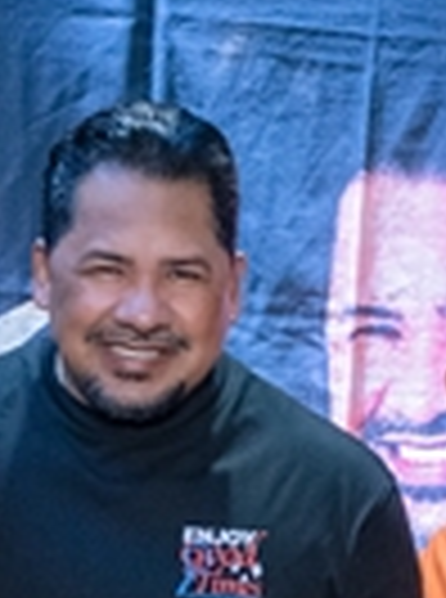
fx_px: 2227
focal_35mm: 129
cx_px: 205
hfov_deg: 11.4
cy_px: 850
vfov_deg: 14.5
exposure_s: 1/200
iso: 2500
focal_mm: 24
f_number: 2.8
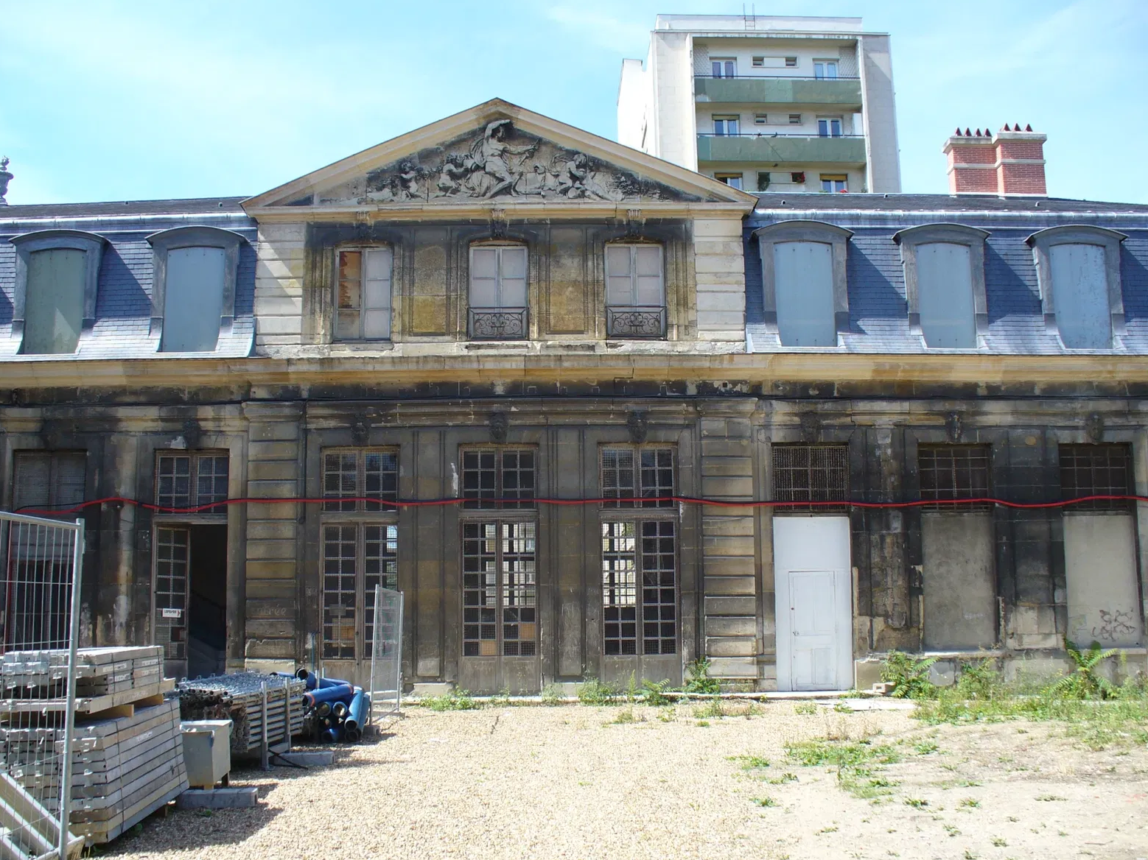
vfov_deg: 37.7
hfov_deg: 49.0
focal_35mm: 38
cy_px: 421
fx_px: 1260
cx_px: 559
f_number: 5.6
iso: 80
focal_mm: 6.1
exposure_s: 1/125
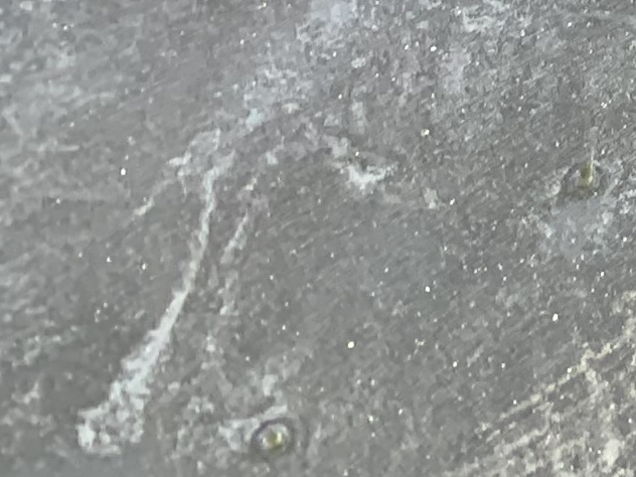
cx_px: 1878
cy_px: -672
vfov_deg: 8.2
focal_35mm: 166
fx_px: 3050
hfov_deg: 9.5
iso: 32
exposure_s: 1/121
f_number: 1.8
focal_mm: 4.25
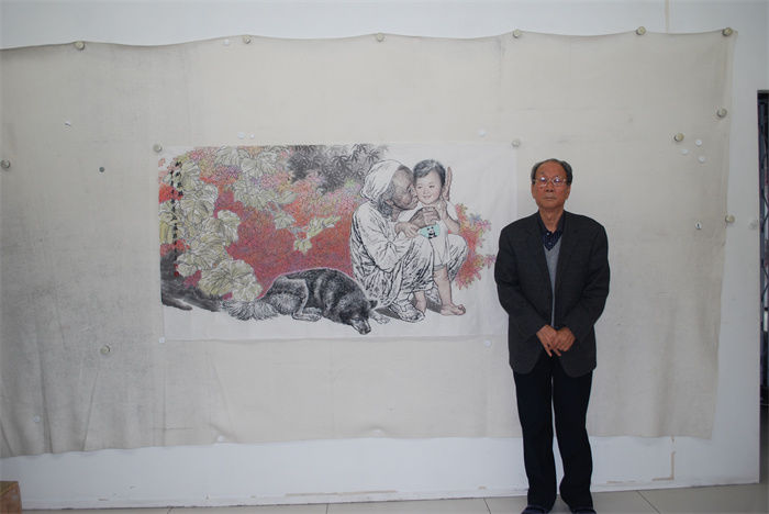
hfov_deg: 57.2
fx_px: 705
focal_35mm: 33
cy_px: 257
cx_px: 384
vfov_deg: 40.0
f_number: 4
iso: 200
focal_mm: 22
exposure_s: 1/60
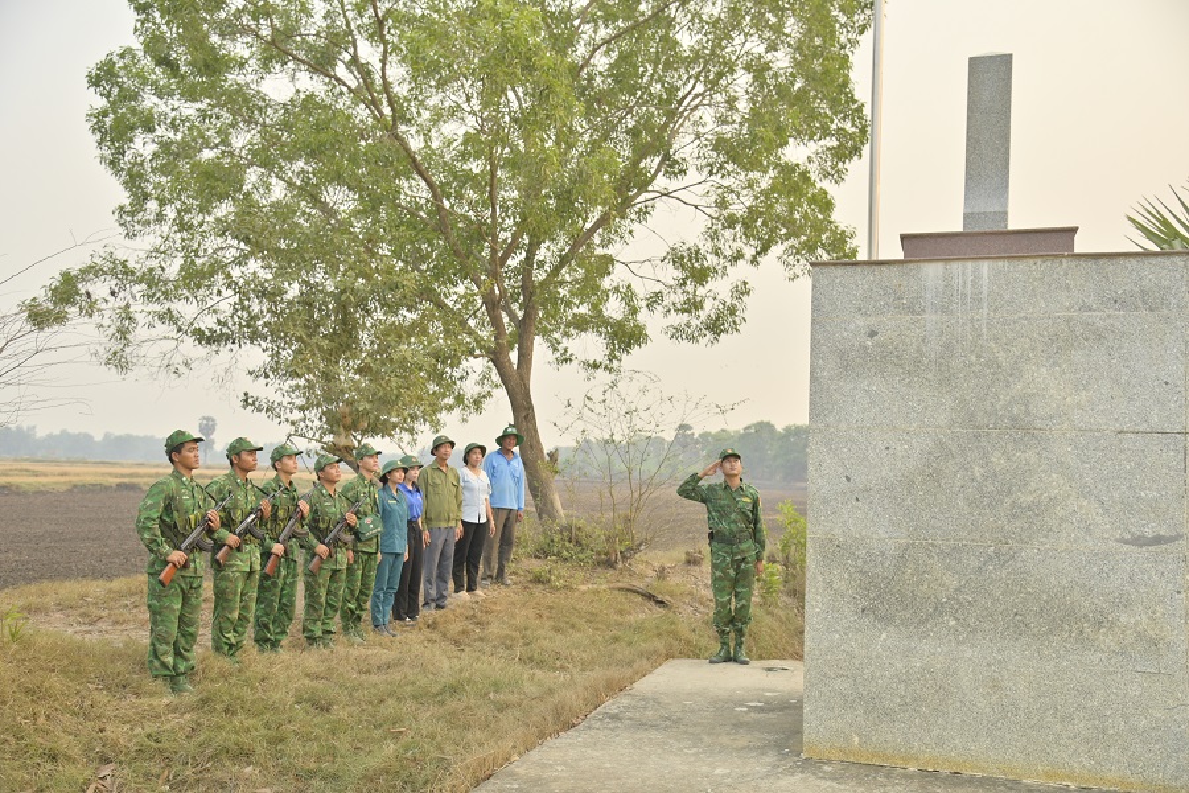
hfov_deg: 50.7
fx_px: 1255
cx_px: 594
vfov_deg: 35.1
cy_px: 396
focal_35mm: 38
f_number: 4.5
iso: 100
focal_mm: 38
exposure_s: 1/160
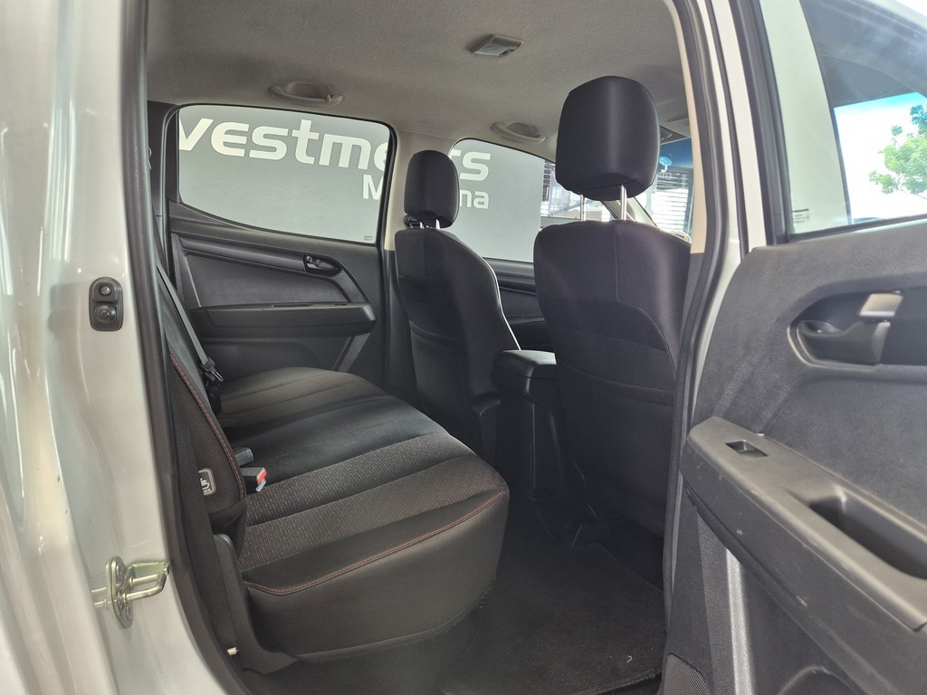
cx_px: 464
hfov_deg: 73.9
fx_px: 616
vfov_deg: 58.9
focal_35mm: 23
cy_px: 348
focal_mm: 5.4
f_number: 1.8
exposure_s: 1/100
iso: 320
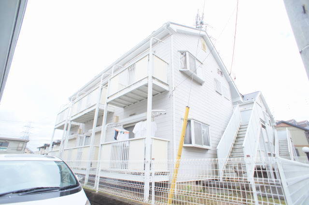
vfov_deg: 53.0
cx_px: 154
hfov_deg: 73.8
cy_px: 102
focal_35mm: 24
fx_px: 206
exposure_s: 1/640
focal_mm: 16
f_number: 3.2
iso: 200
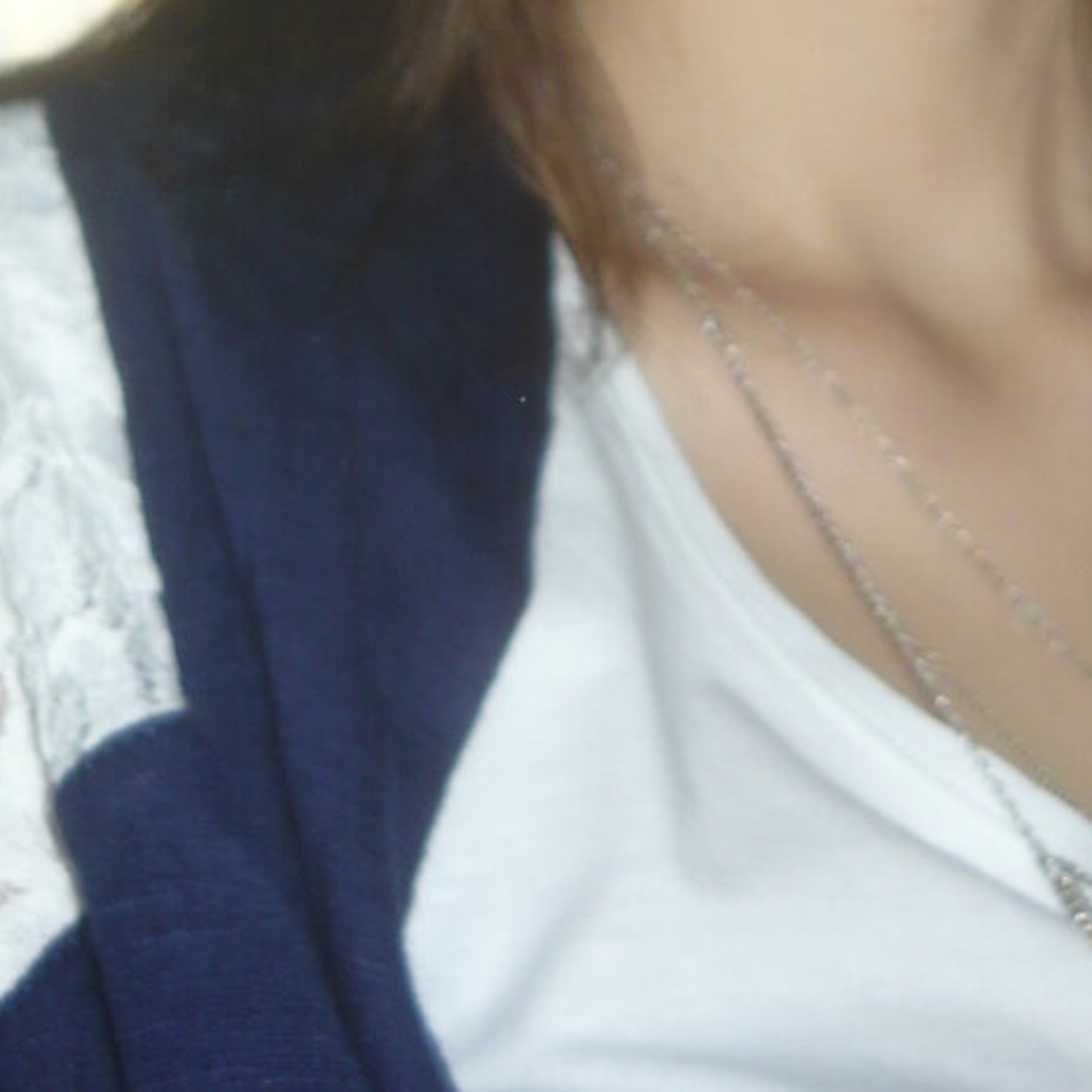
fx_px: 2677
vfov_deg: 21.3
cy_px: -246
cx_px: 755
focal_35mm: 75
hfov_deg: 22.9
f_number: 2.8
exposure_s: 1/30
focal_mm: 5.5
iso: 100
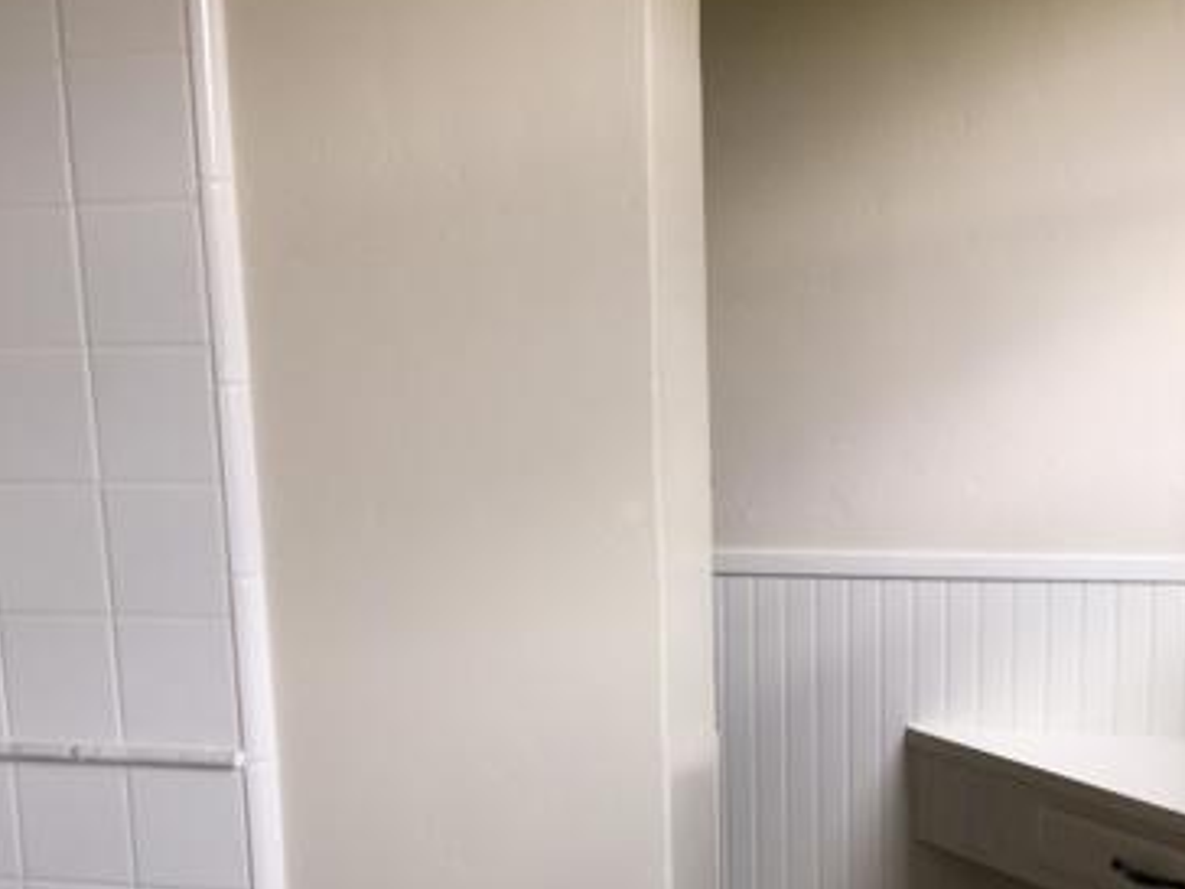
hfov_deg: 37.4
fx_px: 1746
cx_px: 700
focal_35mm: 51
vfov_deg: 27.9
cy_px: 736
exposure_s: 1/120
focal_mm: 4.15
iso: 40
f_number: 2.2
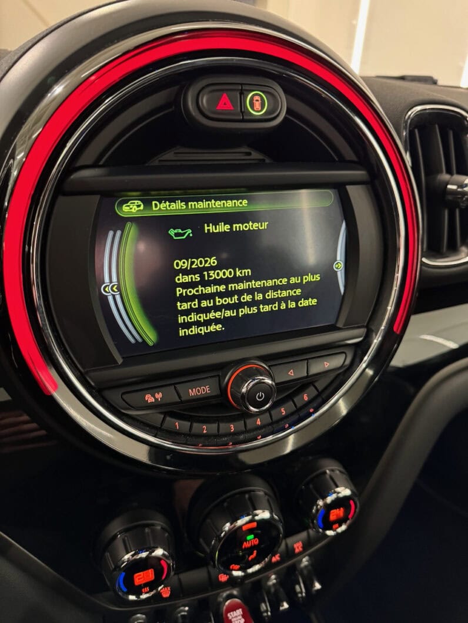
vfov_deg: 71.6
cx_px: 234
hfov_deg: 56.8
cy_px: 312
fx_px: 433
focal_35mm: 24
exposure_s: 1/34
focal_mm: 6.8
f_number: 1.8
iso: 1000
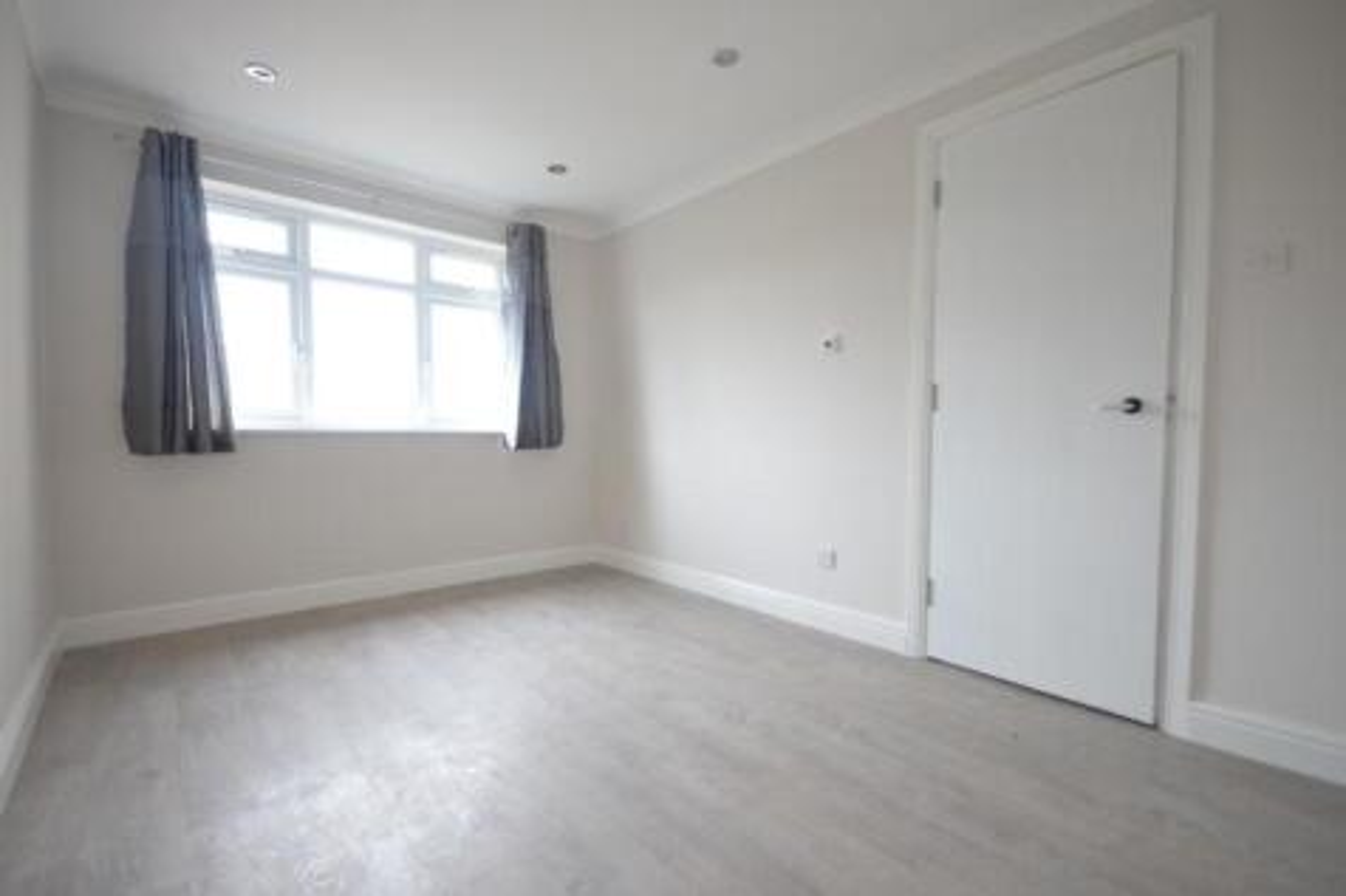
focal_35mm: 15
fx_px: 561
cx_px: 673
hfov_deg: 100.4
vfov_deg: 77.3
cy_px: 448
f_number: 4.5
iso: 2500
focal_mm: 10
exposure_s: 1/250
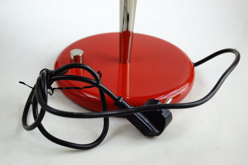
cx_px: 124
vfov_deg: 25.8
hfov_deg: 37.9
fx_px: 362
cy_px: 82
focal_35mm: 52
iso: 125
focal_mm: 35
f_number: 5
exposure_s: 1/40
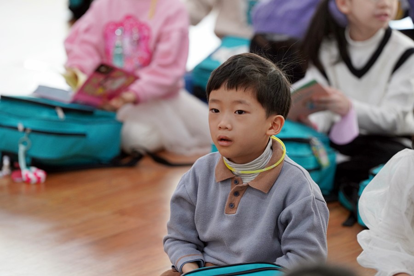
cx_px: 207
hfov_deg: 10.8
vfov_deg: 7.2
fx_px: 2196
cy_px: 138
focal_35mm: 191
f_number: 4
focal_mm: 191
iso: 2000
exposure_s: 1/200
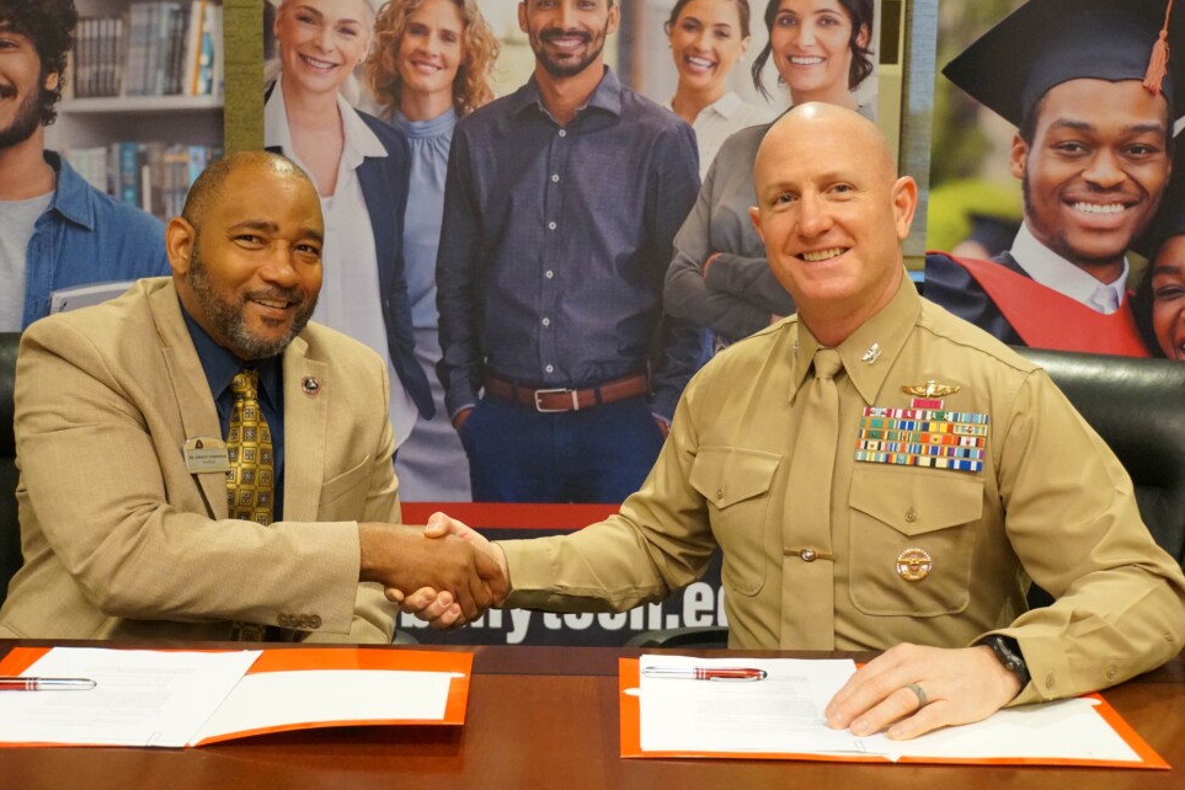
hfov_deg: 39.1
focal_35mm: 51
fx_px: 1670
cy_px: 413
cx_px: 588
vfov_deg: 26.6
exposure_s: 1/125
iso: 6400
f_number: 4.5
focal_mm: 31.8
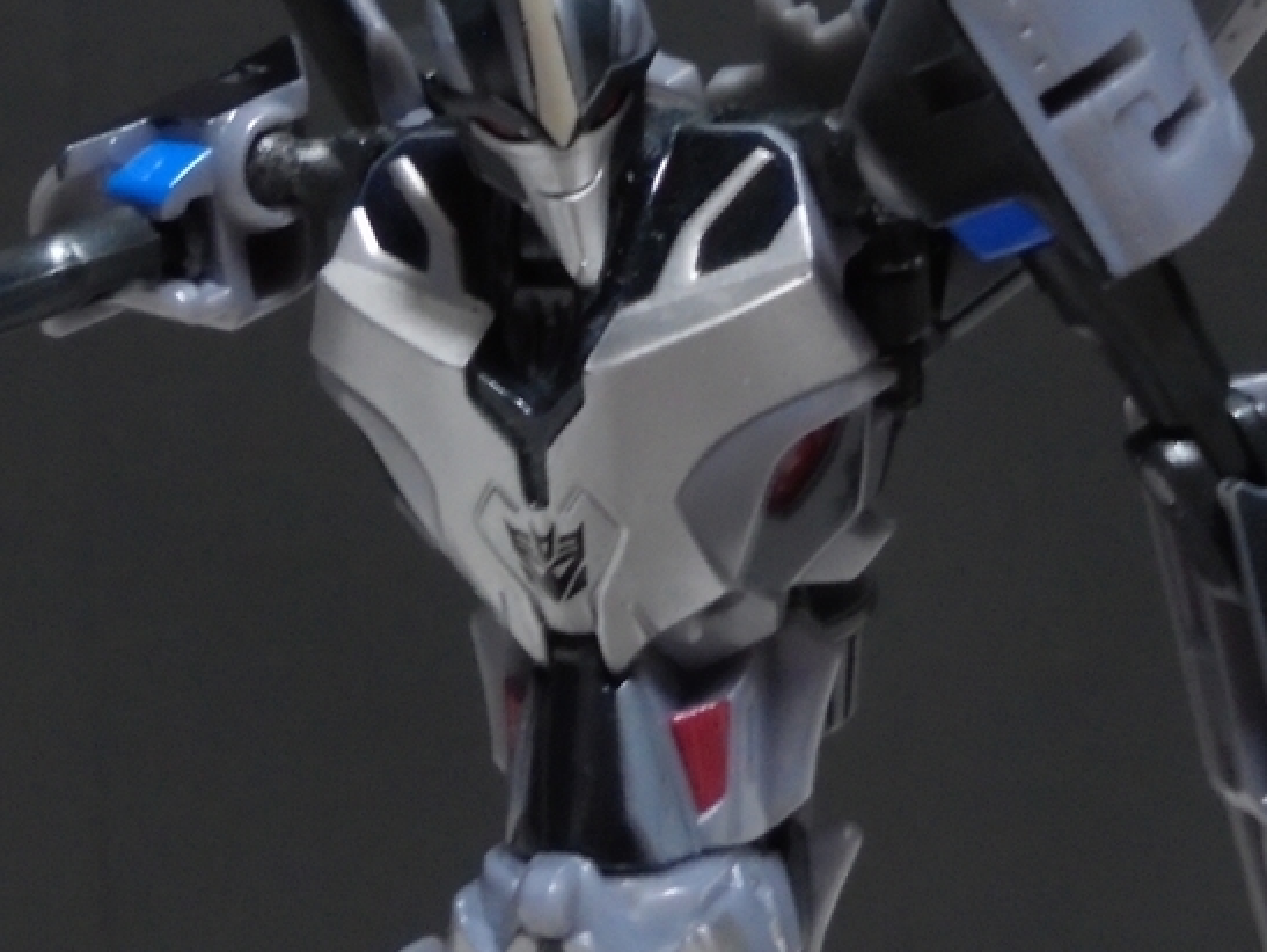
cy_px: 144
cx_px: 366
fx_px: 2088
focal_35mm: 57
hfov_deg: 33.3
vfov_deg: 25.1
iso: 400
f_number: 3.5
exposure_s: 1/10
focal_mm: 4.6
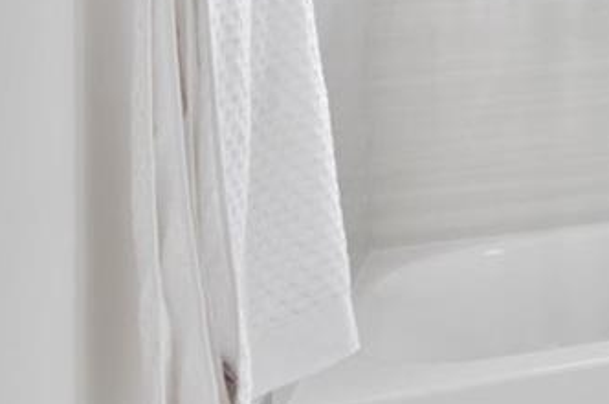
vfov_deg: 15.2
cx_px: 1356
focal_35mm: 82
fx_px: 1384
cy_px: -225
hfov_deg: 16.1
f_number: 8
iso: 200
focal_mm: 17
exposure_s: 1/13
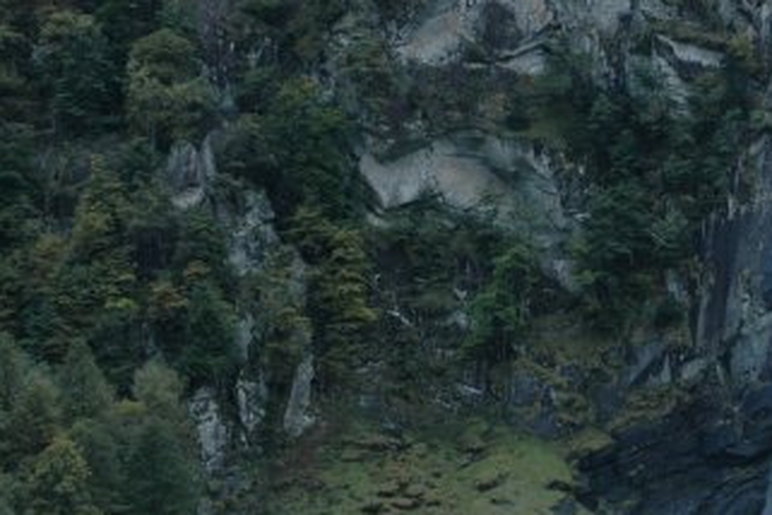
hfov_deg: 15.9
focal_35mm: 128
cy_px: 347
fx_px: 2745
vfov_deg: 10.7
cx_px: 630
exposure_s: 1/160
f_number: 6.3
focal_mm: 38
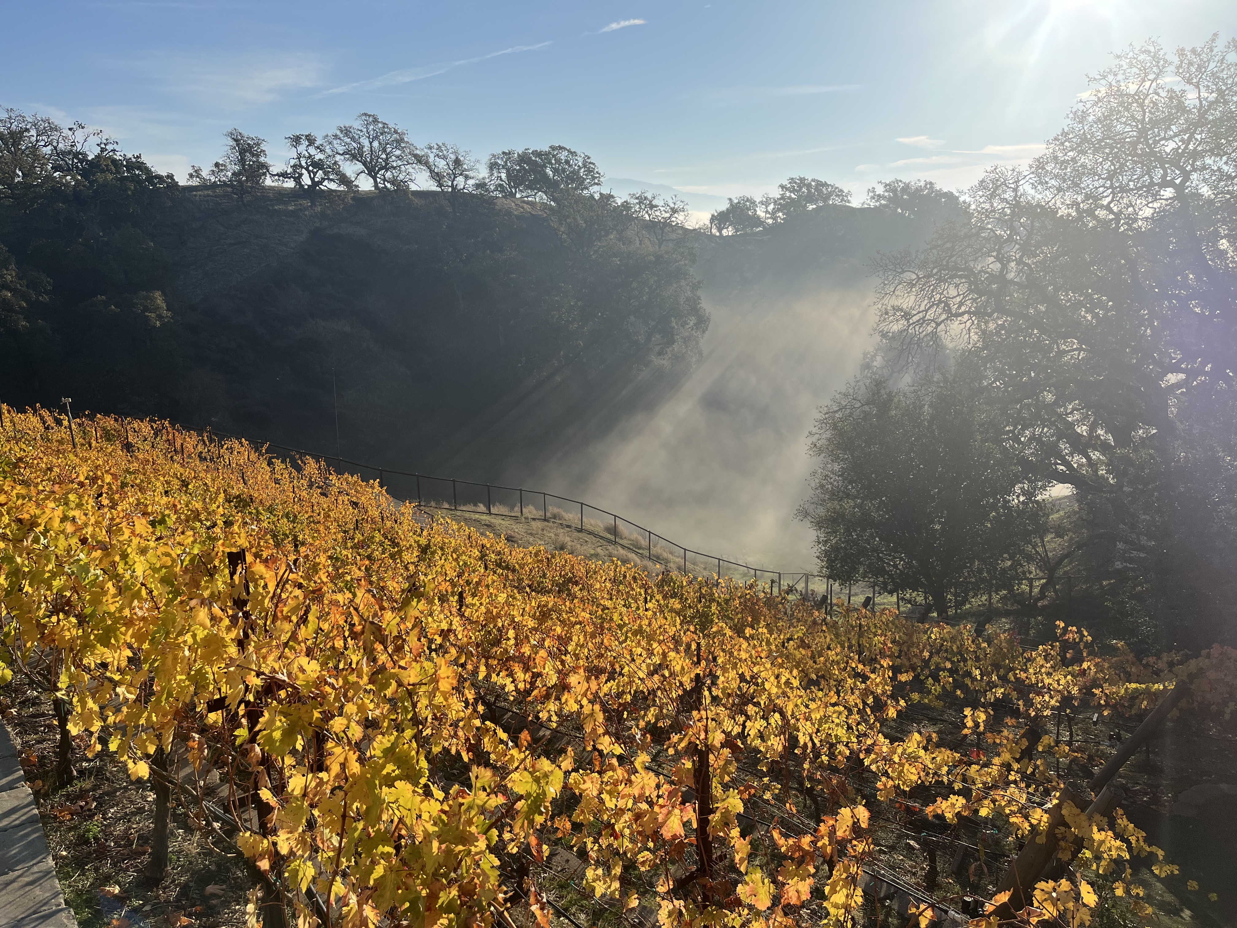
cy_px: 464
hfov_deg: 67.3
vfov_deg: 53.1
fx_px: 929
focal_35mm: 26
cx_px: 618
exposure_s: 1/4310
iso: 50
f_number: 1.6
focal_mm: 5.1
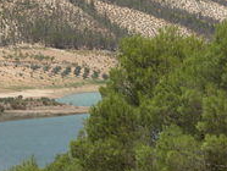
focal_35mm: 249
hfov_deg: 7.9
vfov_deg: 6.0
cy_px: 45
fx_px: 1635
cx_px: 34
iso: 100
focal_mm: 29.5
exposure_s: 1/439
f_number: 5.9
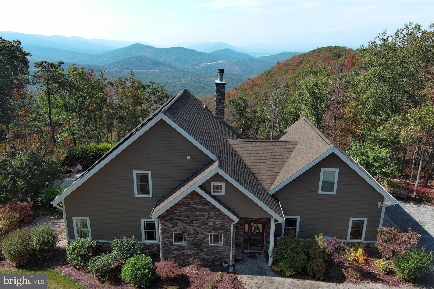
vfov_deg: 45.0
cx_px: 217
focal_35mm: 29
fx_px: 350
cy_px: 144
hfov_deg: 63.7
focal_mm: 10.57
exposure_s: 1/829
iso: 100
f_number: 2.8
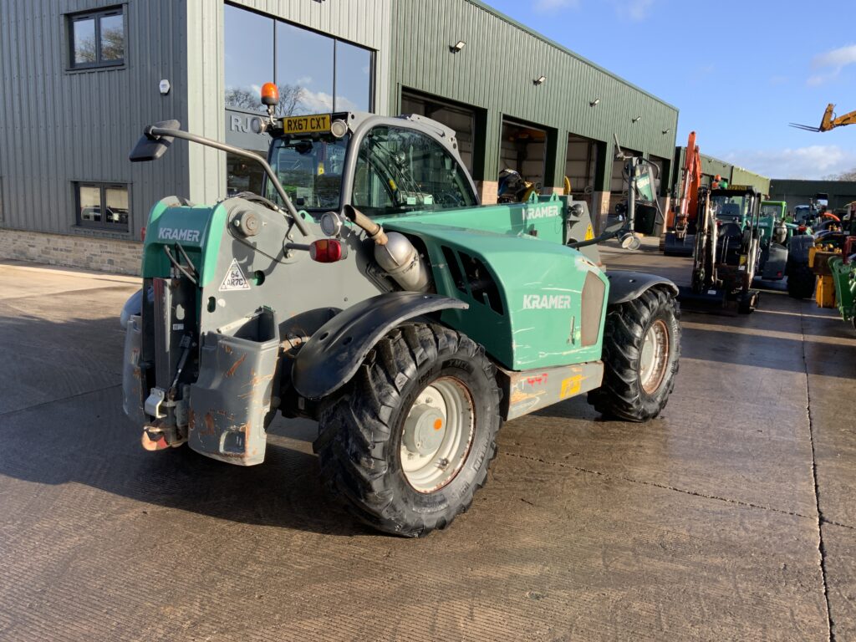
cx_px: 428
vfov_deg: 48.2
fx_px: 717
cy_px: 321
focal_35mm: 29
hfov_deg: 61.7
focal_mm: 3
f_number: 1.8
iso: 16
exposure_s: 1/869
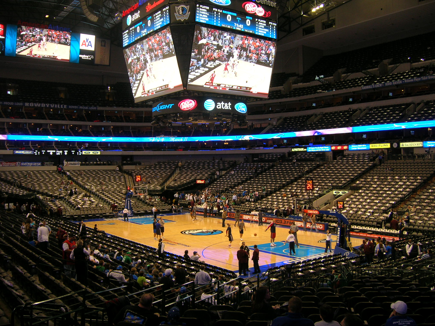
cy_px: 163
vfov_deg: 41.8
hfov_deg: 54.0
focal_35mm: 34
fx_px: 427
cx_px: 218
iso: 50
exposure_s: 1/37.7
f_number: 2.9
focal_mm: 5.7
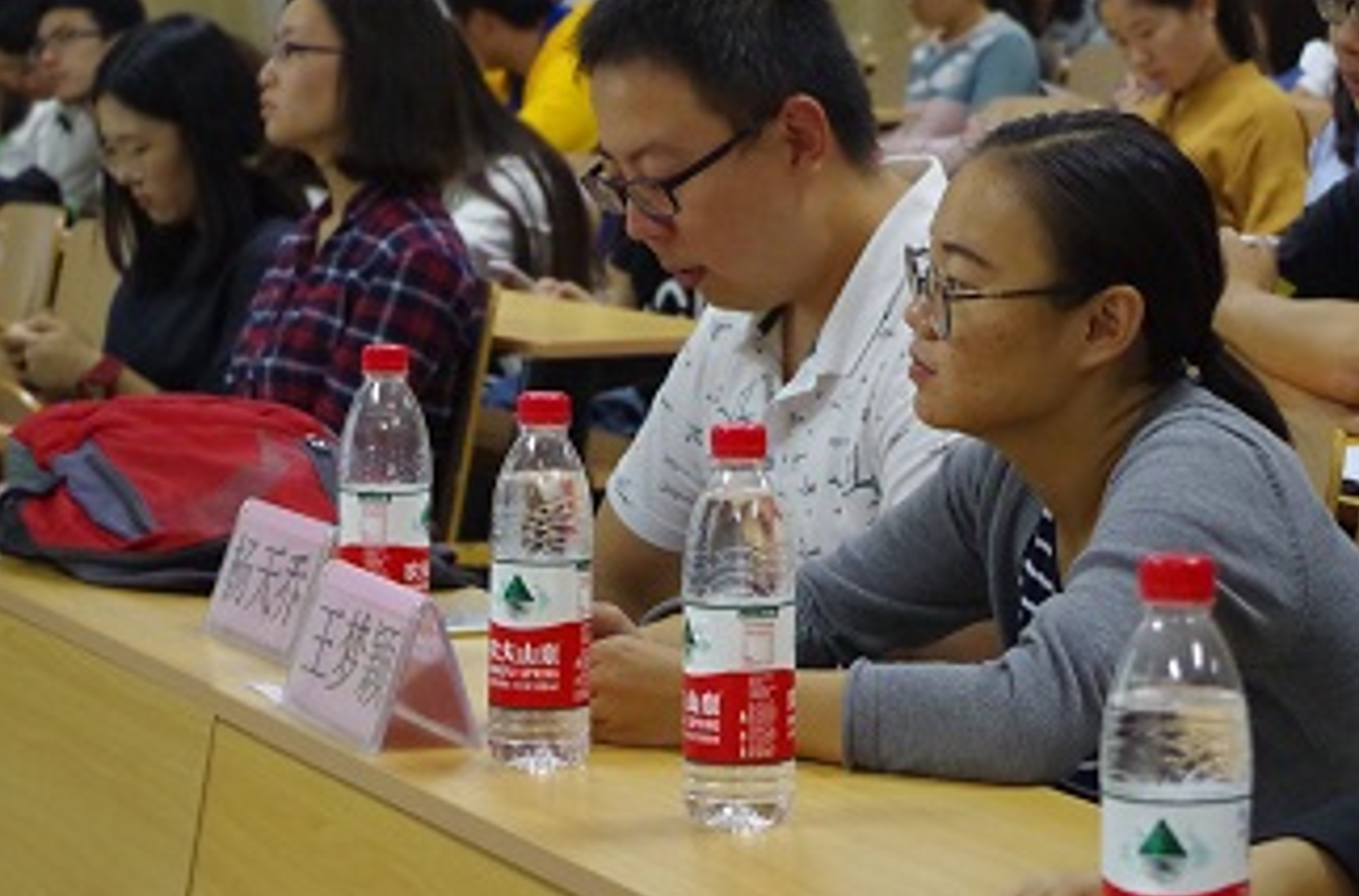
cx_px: 917
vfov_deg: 10.9
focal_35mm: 125
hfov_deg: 16.4
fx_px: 4703
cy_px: 254
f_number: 5.6
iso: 3200
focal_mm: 55
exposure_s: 1/60
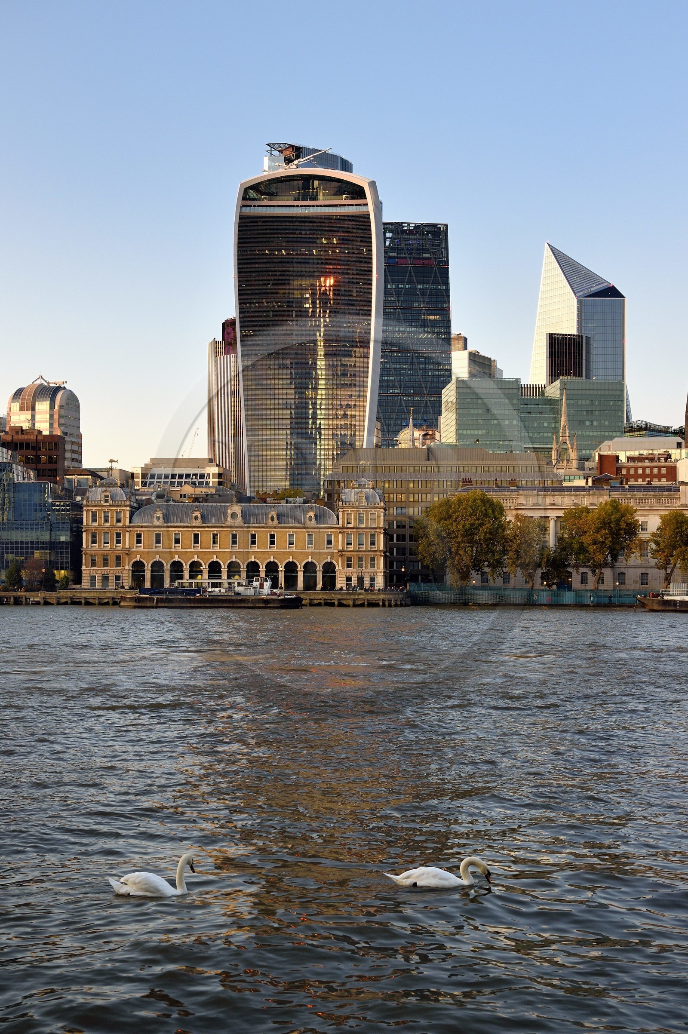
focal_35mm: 48
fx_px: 1378
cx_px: 344
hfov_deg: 28.0
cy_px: 517
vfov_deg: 41.1
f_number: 8
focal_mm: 48
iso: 800
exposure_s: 1/100
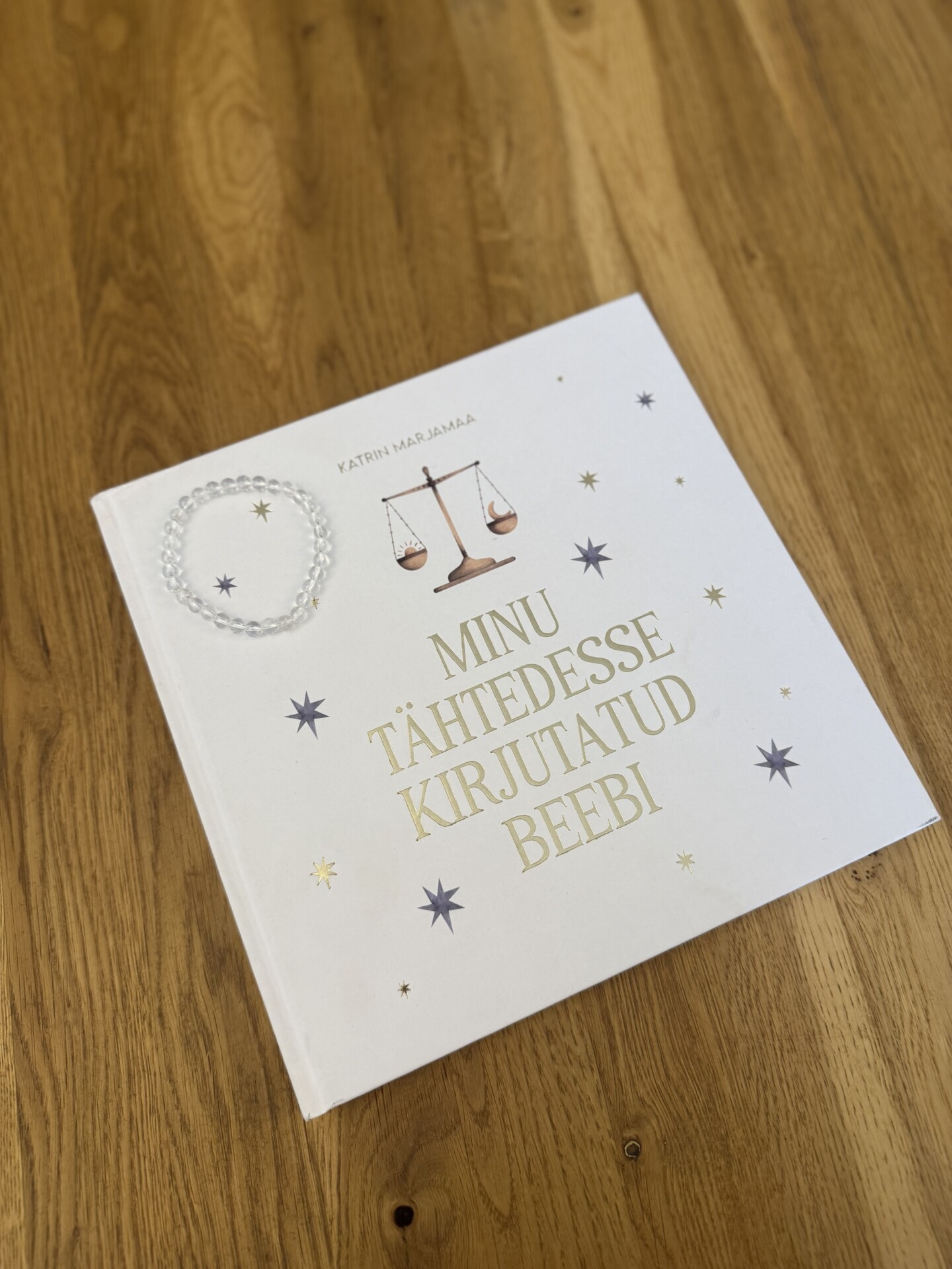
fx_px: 880
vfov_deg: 71.6
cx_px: 476
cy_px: 634
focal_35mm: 24
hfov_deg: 56.8
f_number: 1.78
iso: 125
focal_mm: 6.76
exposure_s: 1/100
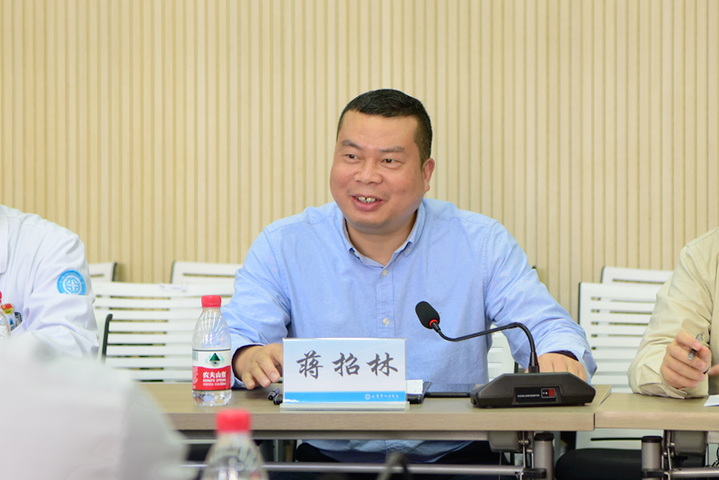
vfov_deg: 19.5
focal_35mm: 70
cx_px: 360
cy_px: 240
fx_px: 1398
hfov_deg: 28.8
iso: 800
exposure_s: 1/60
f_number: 4
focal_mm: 70
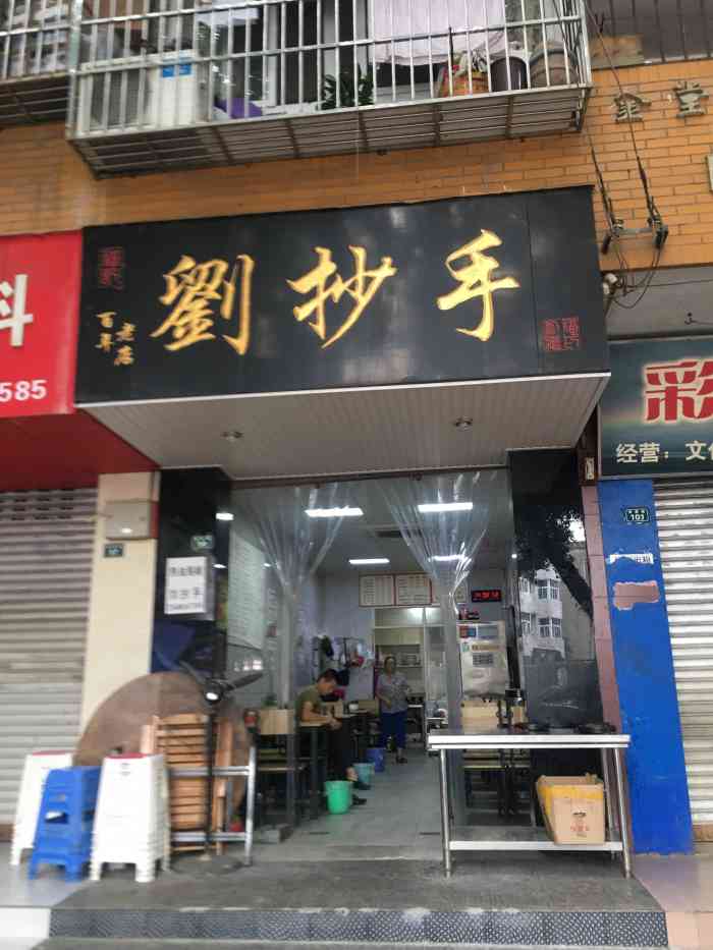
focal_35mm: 29
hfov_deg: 48.2
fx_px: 796
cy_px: 475
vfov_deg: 61.7
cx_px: 356
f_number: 2.2
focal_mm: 4.15
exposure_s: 1/33
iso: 50
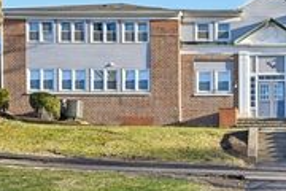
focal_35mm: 50
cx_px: 280
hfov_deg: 36.1
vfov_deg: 25.4
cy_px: -10
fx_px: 397
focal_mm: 18
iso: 400
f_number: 8
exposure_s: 1/400
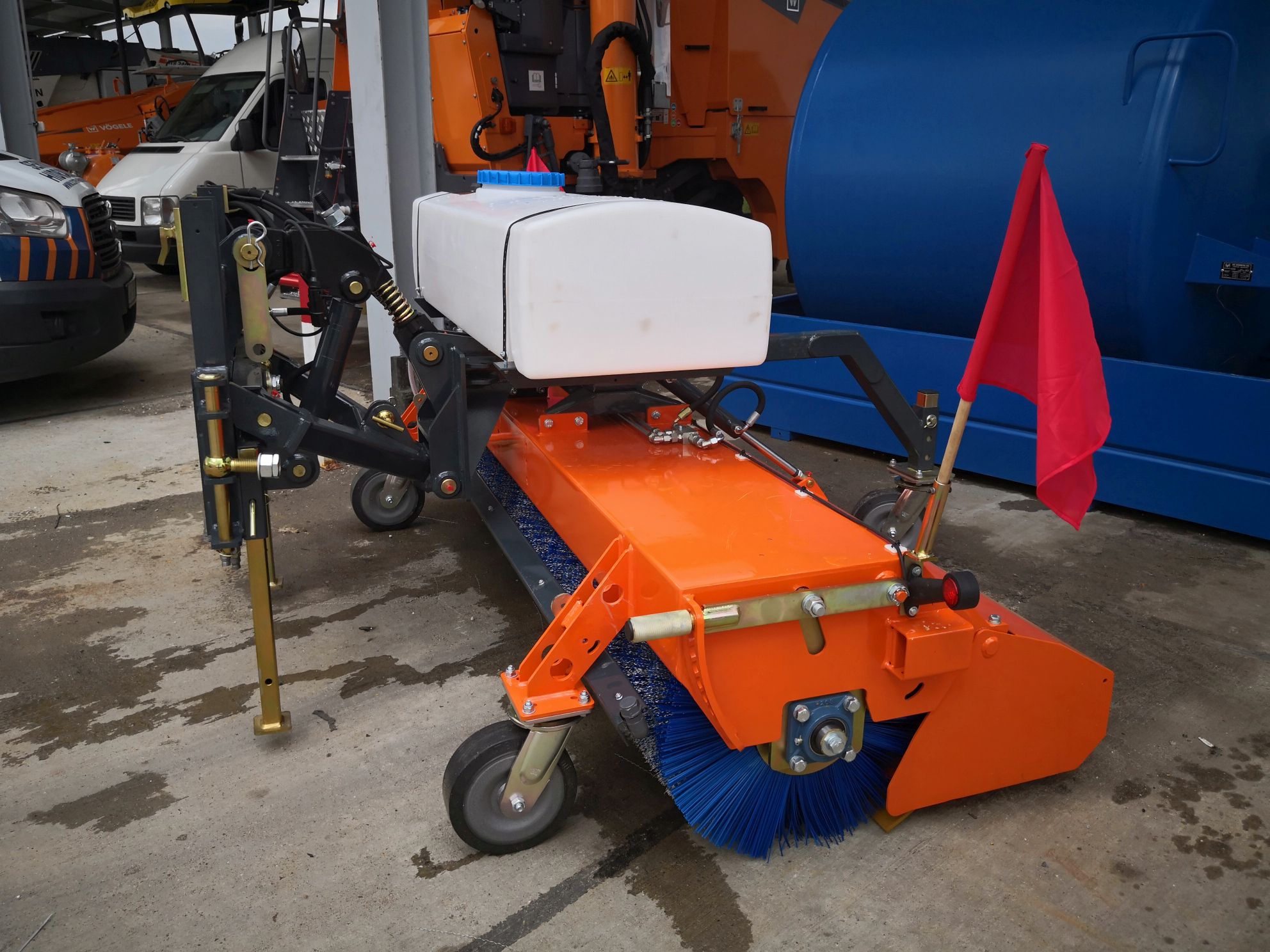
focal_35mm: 27
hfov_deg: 65.3
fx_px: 991
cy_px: 476
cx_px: 635
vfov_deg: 51.4
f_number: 1.6
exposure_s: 1/996
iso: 50
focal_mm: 3.95
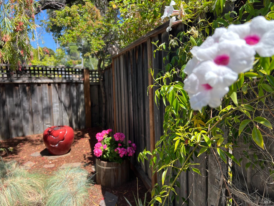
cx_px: 137
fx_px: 206
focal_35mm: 26
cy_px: 103
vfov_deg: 53.1
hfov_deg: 67.3
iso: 50
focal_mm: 5.7
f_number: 1.5
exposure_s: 1/1159
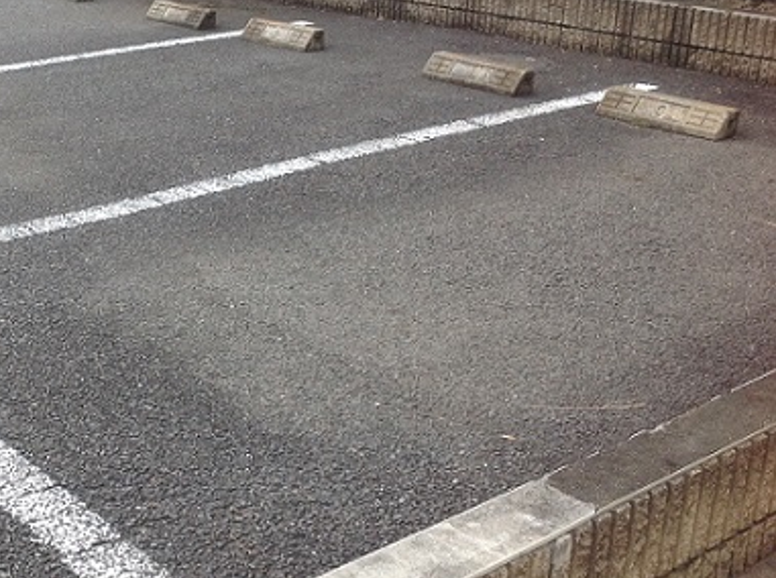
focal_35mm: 58
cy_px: 304
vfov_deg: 25.1
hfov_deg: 32.3
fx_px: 1297
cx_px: 140
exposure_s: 1/302
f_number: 2.4
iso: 50
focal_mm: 4.28
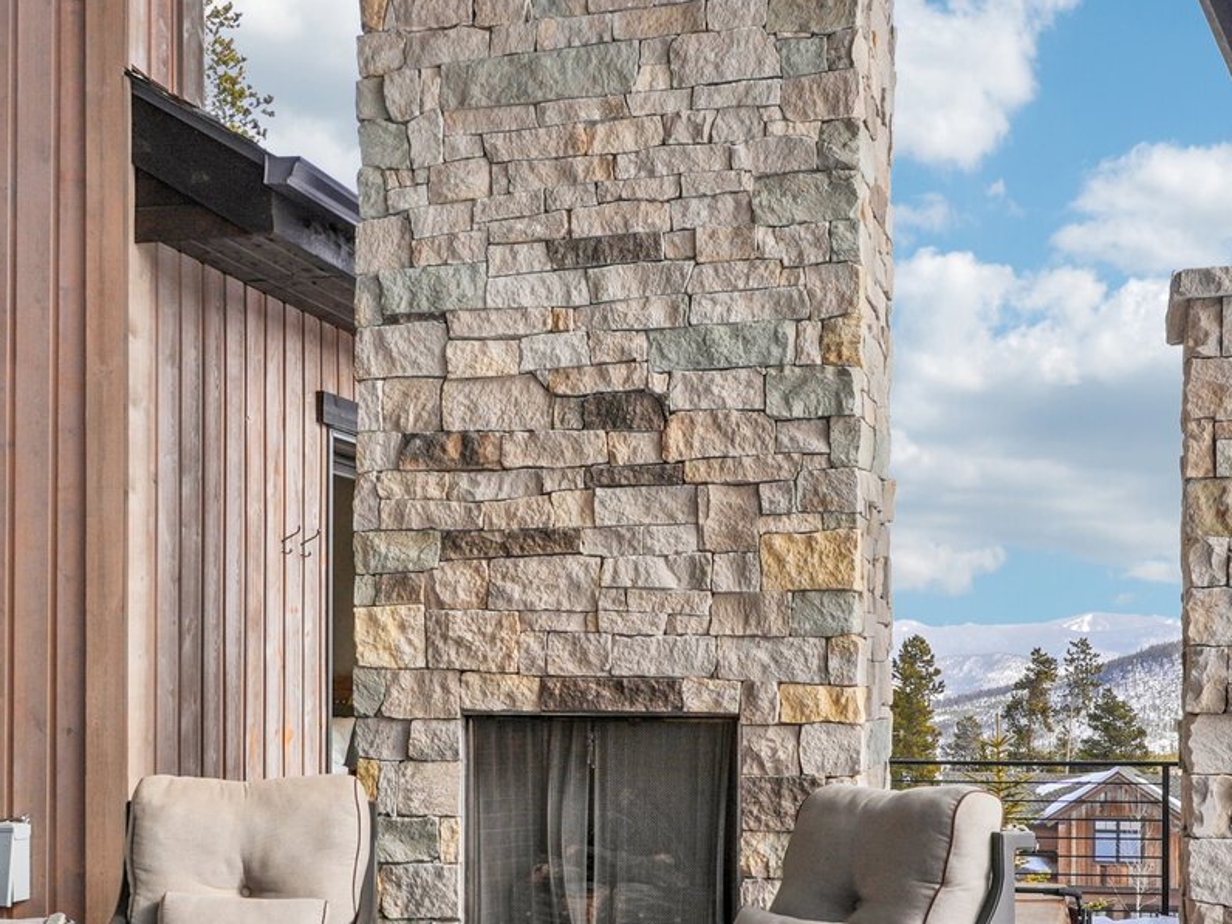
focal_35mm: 48
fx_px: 1717
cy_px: 680
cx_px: 611
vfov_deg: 29.7
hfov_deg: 39.5
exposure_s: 1/200
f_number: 8
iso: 100
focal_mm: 13
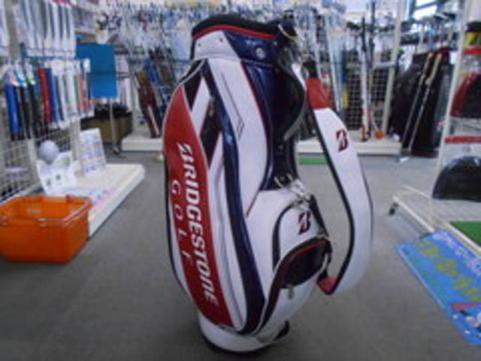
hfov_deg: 67.3
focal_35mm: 26
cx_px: 240
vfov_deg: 53.1
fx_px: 361
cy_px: 180
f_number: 3.2
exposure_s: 1/200
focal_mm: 4.6
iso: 800
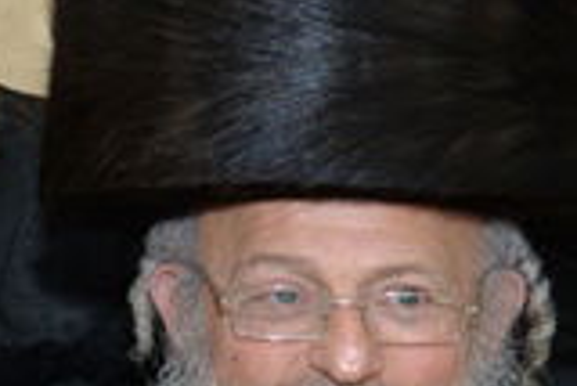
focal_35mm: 170
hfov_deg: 10.5
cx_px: -768
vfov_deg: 8.1
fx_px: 2727
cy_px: 283
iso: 1000
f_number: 4.5
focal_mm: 34
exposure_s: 1/160
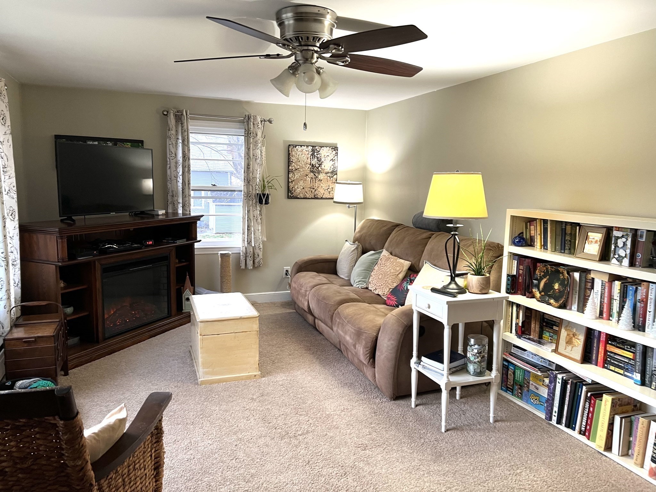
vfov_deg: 53.1
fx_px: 493
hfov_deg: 67.3
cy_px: 246
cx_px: 328
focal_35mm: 26
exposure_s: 1/60
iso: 125
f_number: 1.5
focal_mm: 5.7
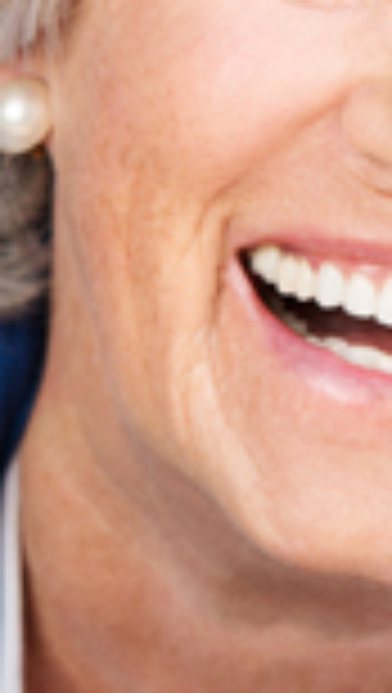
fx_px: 21328
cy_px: 7
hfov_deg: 1.1
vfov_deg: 1.9
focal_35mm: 1158
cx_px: 888
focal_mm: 170
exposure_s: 1/200
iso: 100
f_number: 3.2
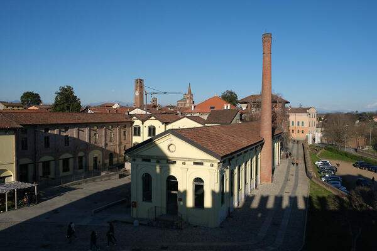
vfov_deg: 42.3
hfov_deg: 60.3
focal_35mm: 31
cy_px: 126
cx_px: 188
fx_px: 325
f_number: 9
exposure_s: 1/400
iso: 160
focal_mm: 20.5
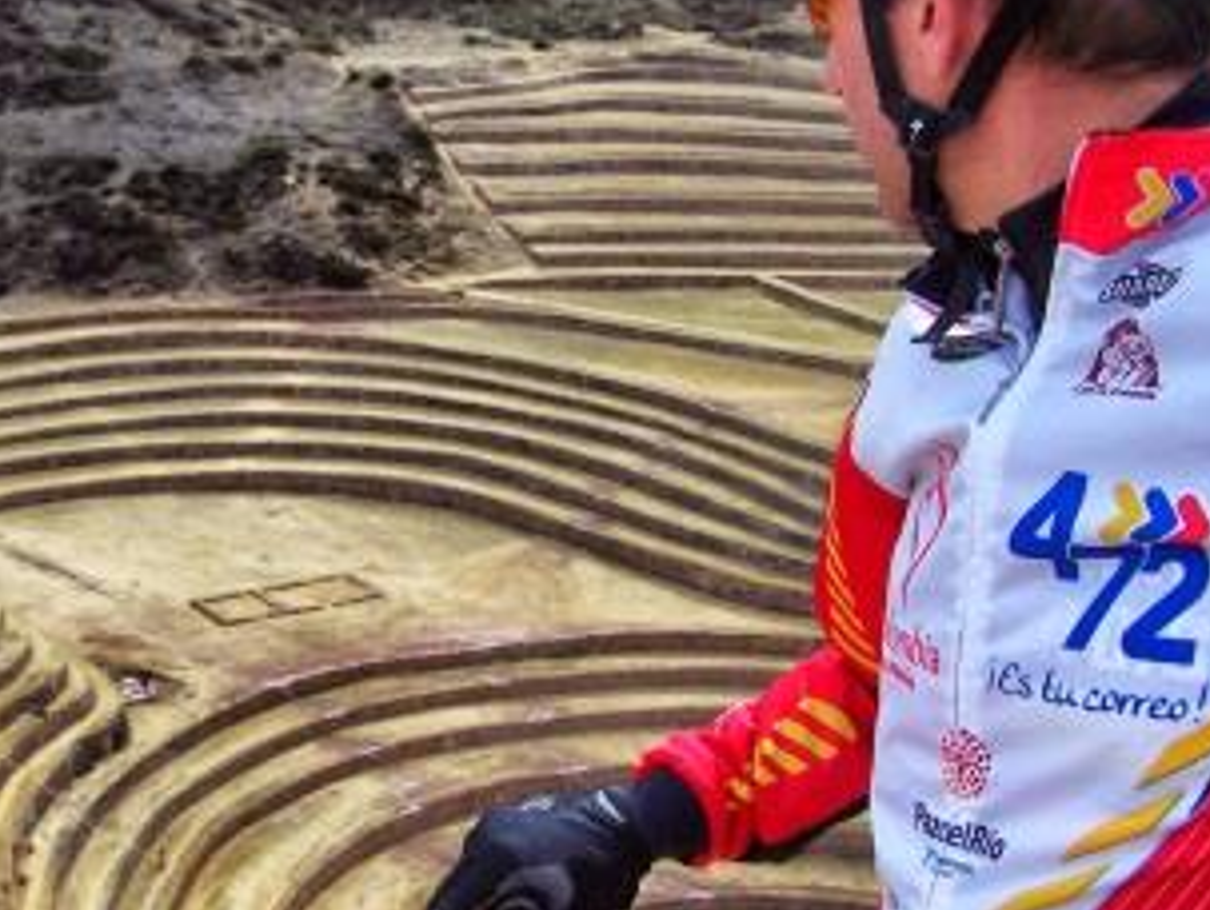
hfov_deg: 34.1
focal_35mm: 56
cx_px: 425
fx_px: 1960
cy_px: 503
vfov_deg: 26.1
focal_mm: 6.3
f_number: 4
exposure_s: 1/500
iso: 80
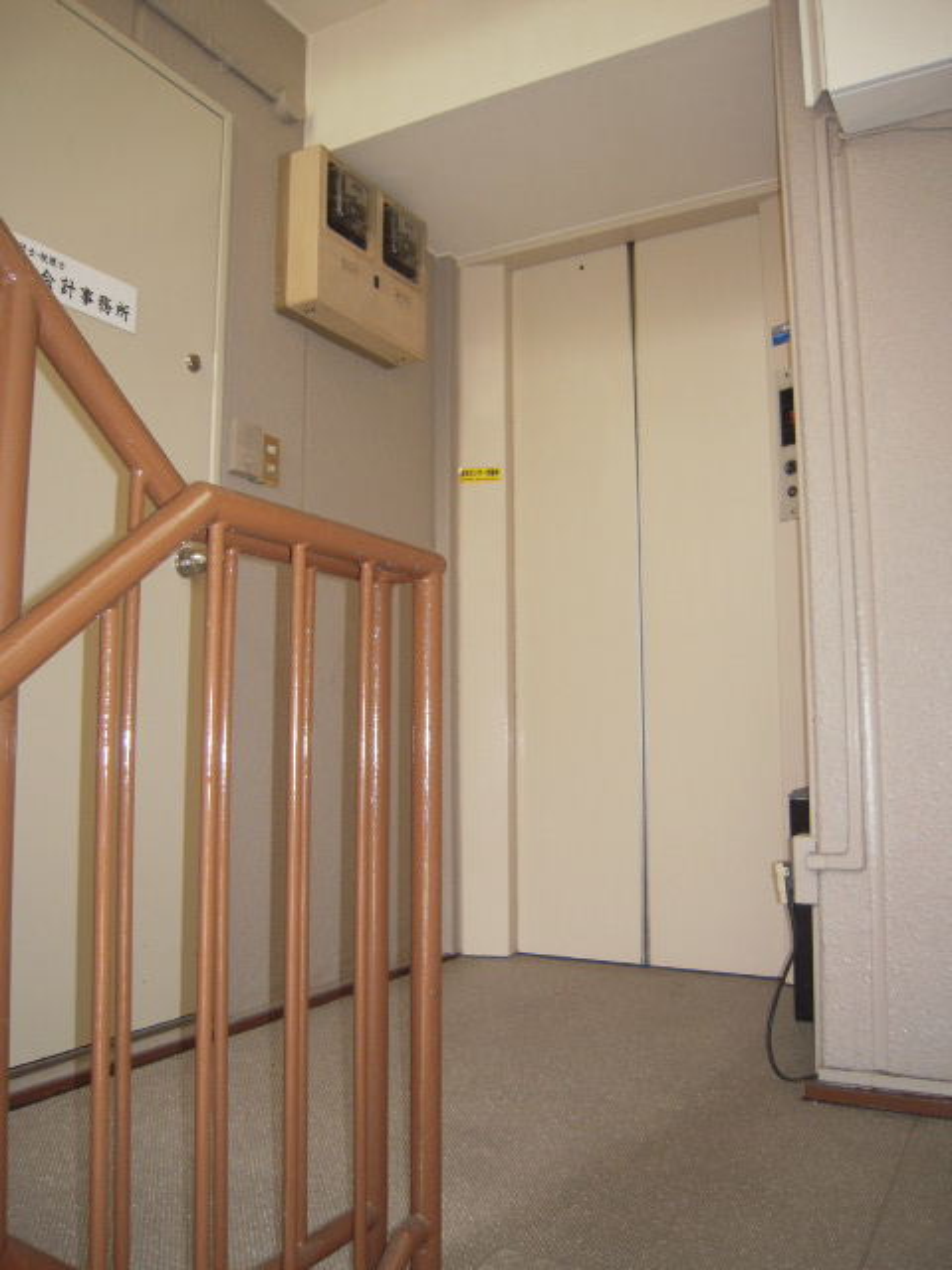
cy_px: 635
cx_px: 476
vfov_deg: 63.4
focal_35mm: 28
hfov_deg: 49.7
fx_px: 1027
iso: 200
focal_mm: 5
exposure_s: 1/40
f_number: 2.7
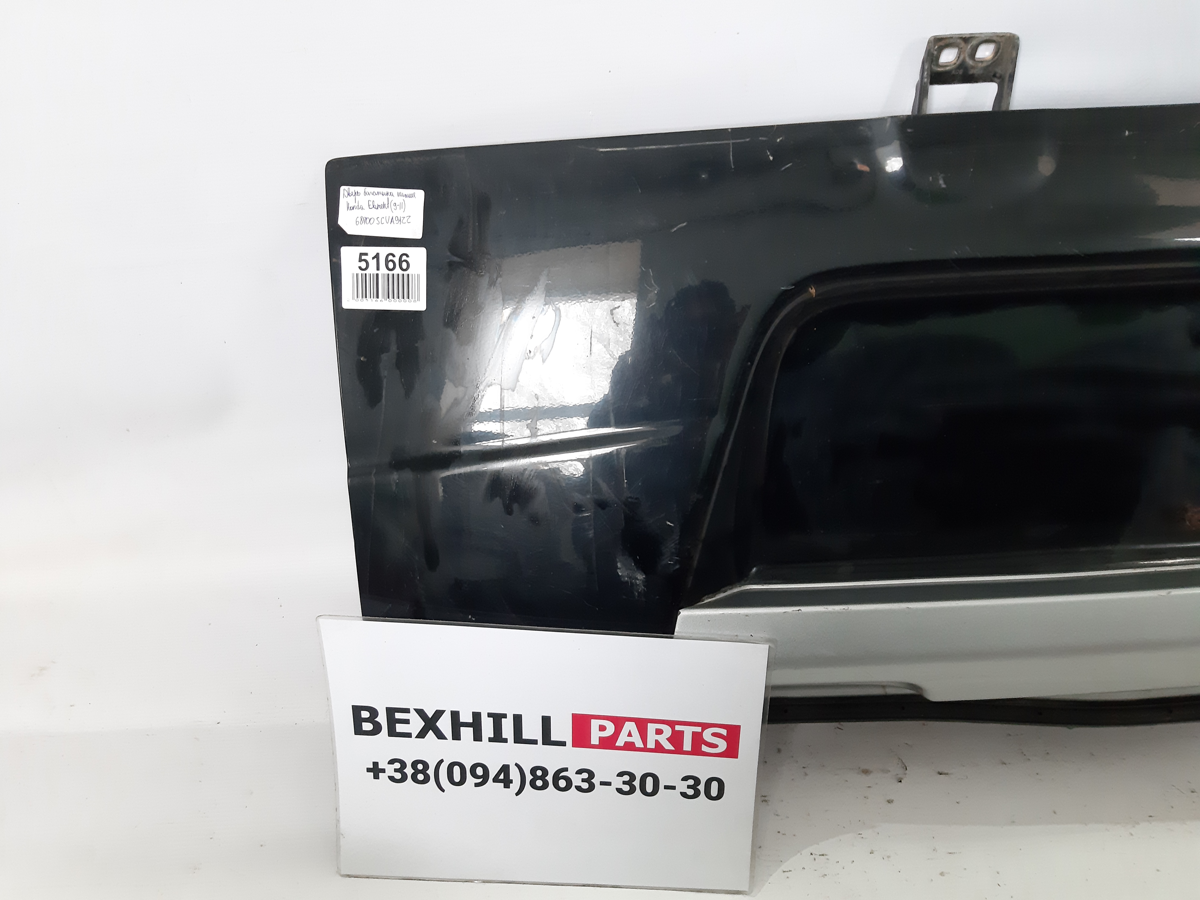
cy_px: 450
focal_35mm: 27
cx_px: 600
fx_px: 936
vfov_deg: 51.4
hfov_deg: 65.3
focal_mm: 3.93
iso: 250
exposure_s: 1/50
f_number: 1.7
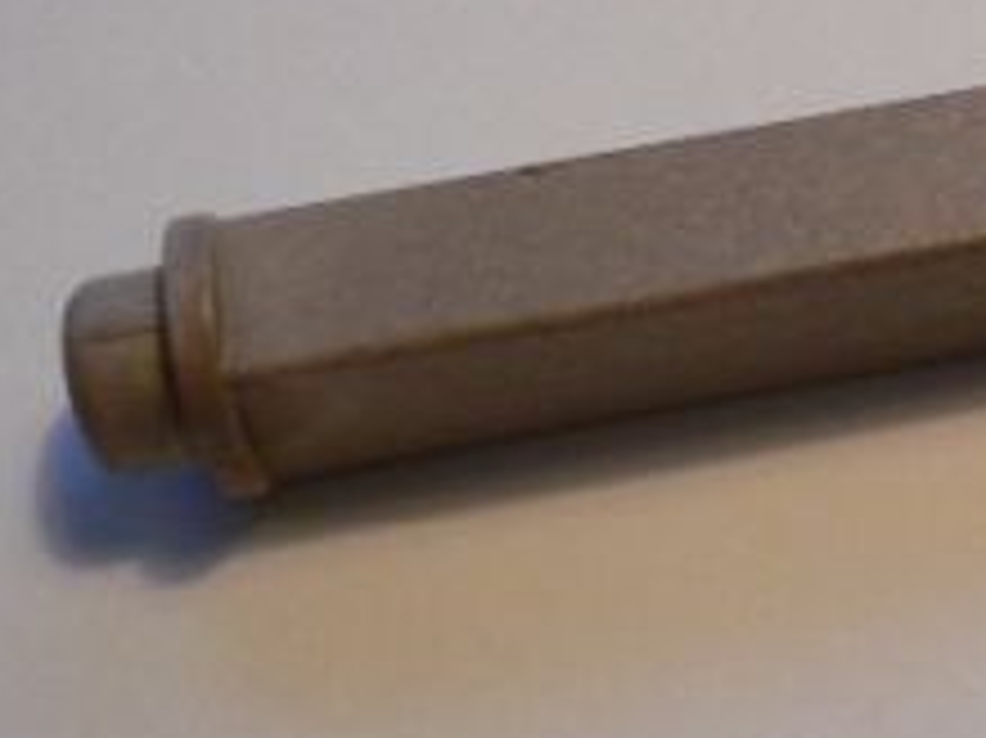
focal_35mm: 88
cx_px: 842
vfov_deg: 16.8
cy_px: 295
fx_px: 2505
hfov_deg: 21.9
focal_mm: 5.8
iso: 100
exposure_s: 1/30
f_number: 2.8
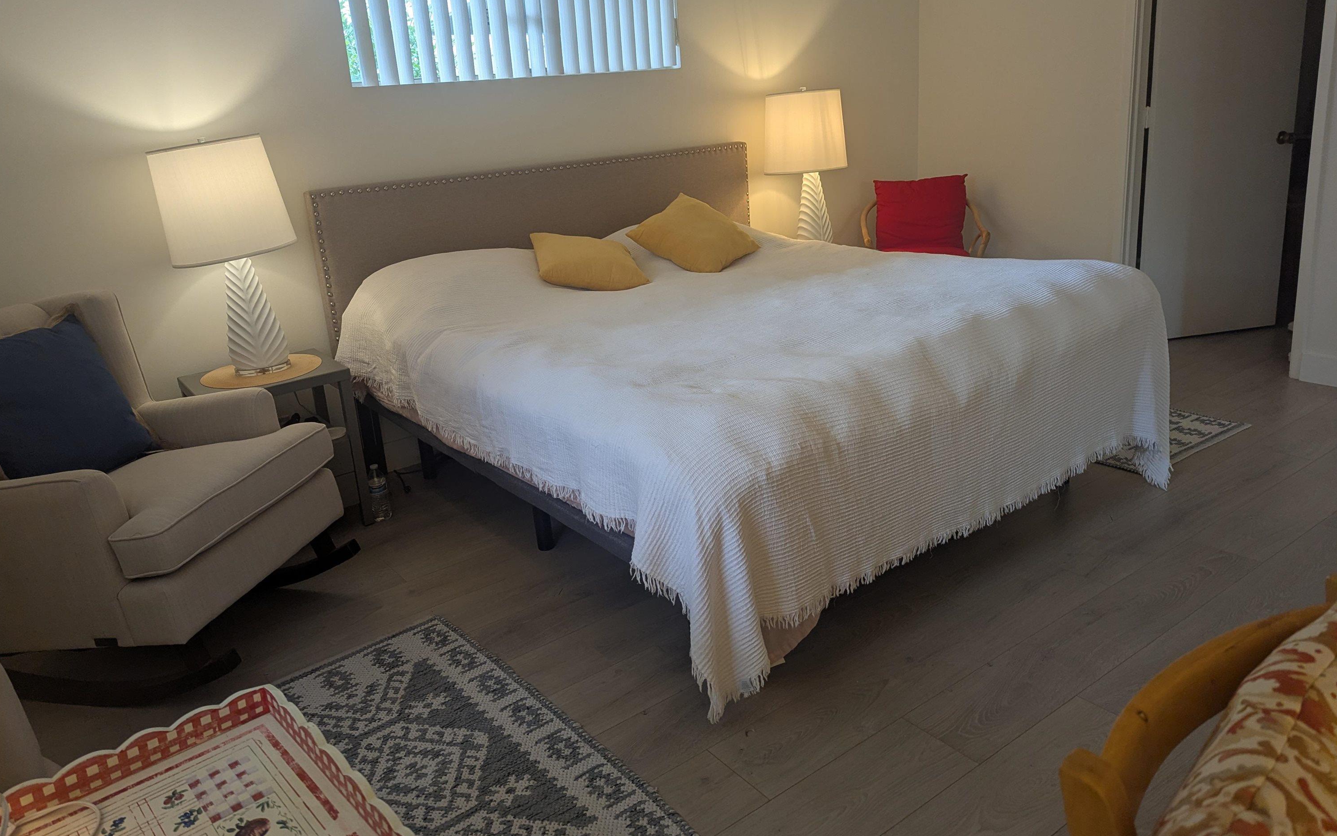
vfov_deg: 47.5
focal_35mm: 26
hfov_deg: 70.4
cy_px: 361
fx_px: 947
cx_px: 656
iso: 100
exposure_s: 1/120
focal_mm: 6.81
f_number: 1.85
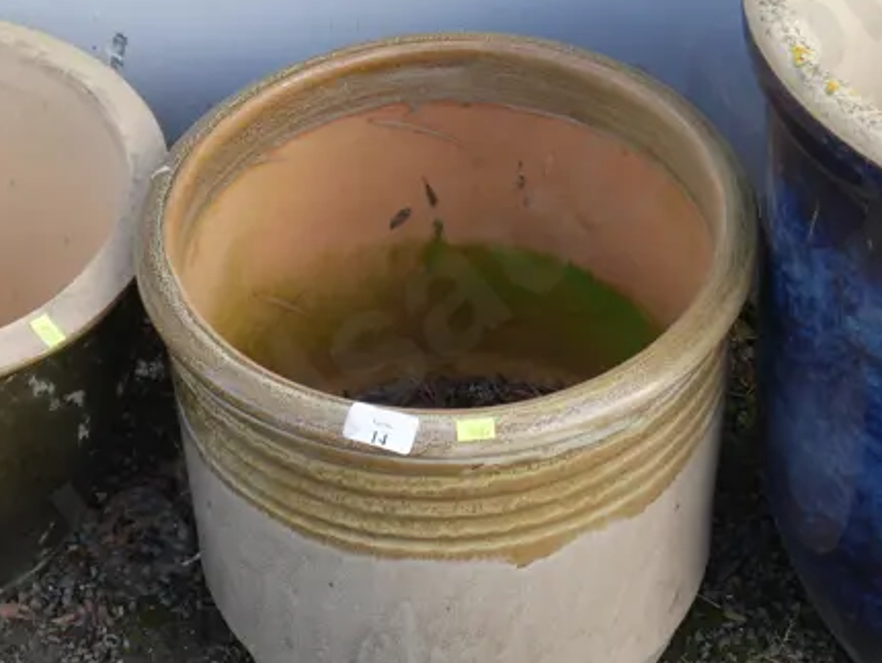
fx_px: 2549
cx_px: 550
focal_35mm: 100
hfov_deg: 19.6
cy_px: 227
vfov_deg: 14.8
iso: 200
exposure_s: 1/160
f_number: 5.6
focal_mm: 21
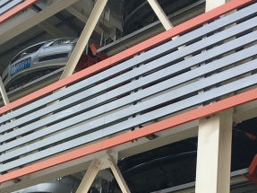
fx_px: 668
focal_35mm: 90
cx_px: 18
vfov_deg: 15.7
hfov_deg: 21.2
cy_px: 245
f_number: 2.2
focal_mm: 4.15
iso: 25
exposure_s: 1/339
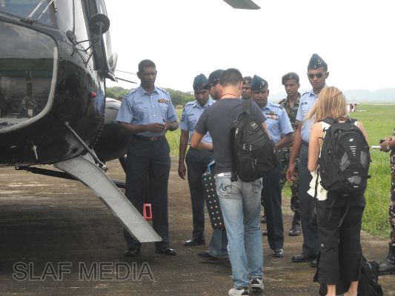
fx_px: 1198
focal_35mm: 105
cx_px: 198
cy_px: 148
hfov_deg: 18.7
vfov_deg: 14.1
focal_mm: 17.1
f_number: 4.7
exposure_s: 1/250
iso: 104
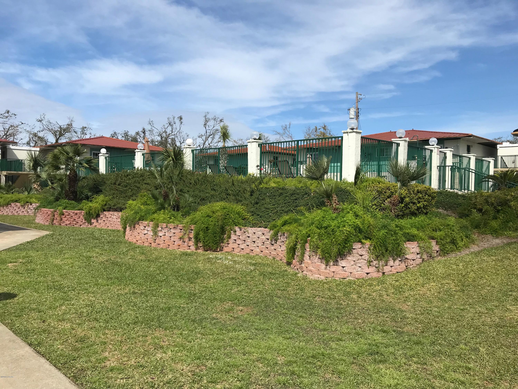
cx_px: 259
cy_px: 194
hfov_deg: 63.4
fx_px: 419
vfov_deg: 49.7
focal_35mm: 28
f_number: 1.8
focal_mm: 3.99
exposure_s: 1/2817
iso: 20
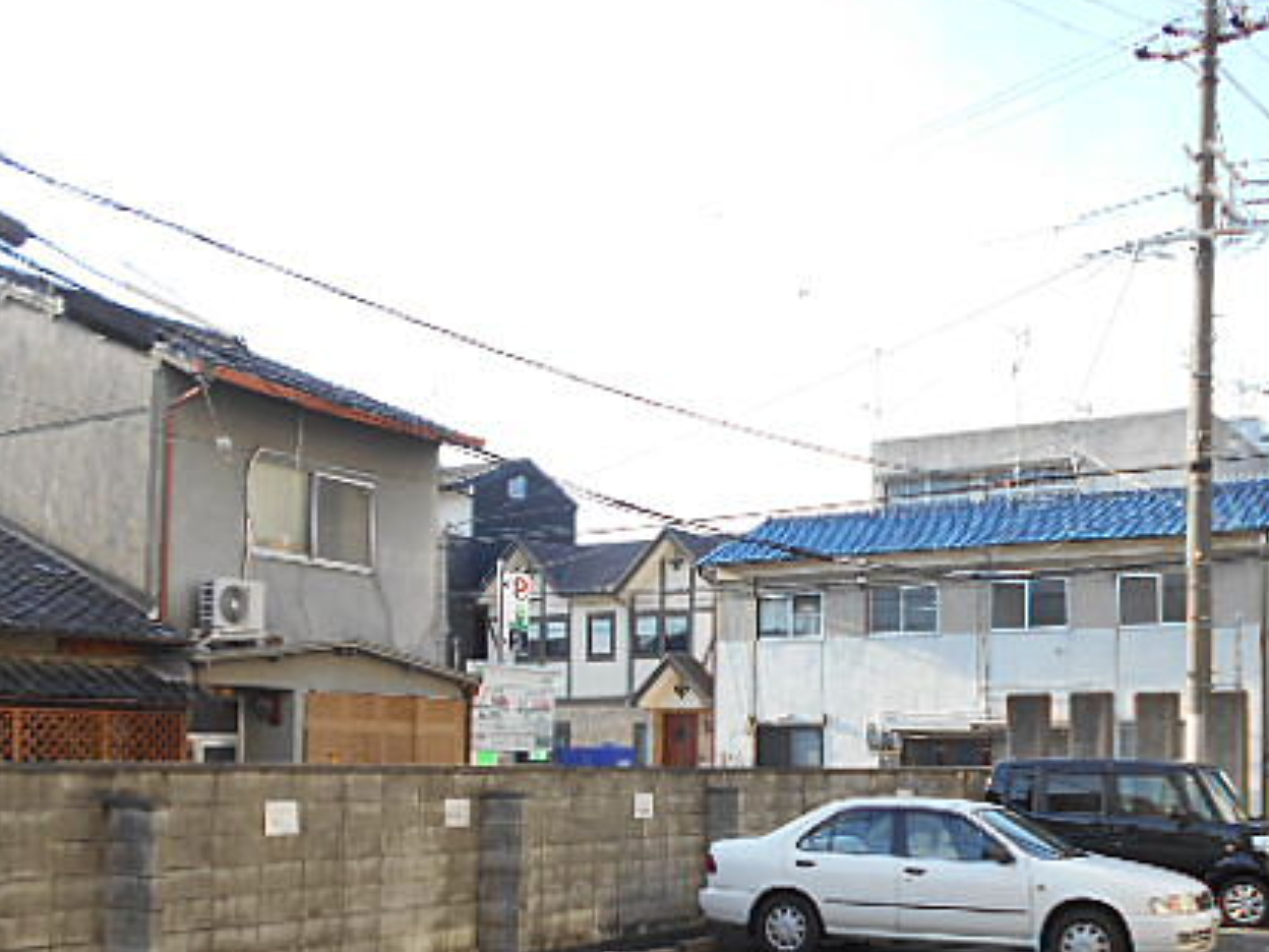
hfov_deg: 46.7
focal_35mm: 40
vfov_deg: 35.2
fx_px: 1466
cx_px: 723
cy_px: 714
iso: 80
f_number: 3.2
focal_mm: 4.6
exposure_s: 1/250
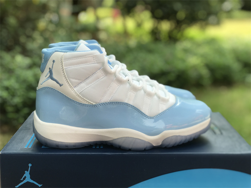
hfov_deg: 33.8
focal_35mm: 57
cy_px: 94
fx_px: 413
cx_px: 126
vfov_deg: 25.7
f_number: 2.8
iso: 20
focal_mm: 6.6
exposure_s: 1/138
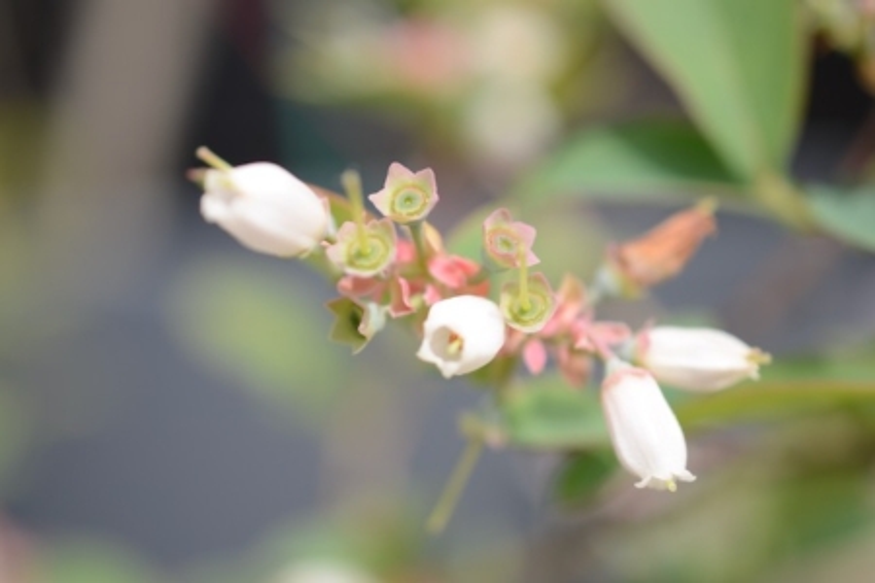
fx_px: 1458
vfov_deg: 22.6
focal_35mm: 60
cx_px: 438
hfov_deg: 33.4
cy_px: 292
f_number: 3.5
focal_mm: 40
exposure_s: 1/1250
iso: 140
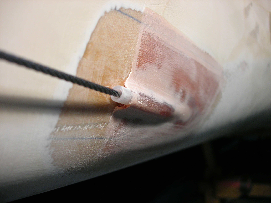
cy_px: 102
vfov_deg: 37.7
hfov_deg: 49.0
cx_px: 136
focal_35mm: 38
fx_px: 297
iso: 64
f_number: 2.8
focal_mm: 7.8
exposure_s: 1/52
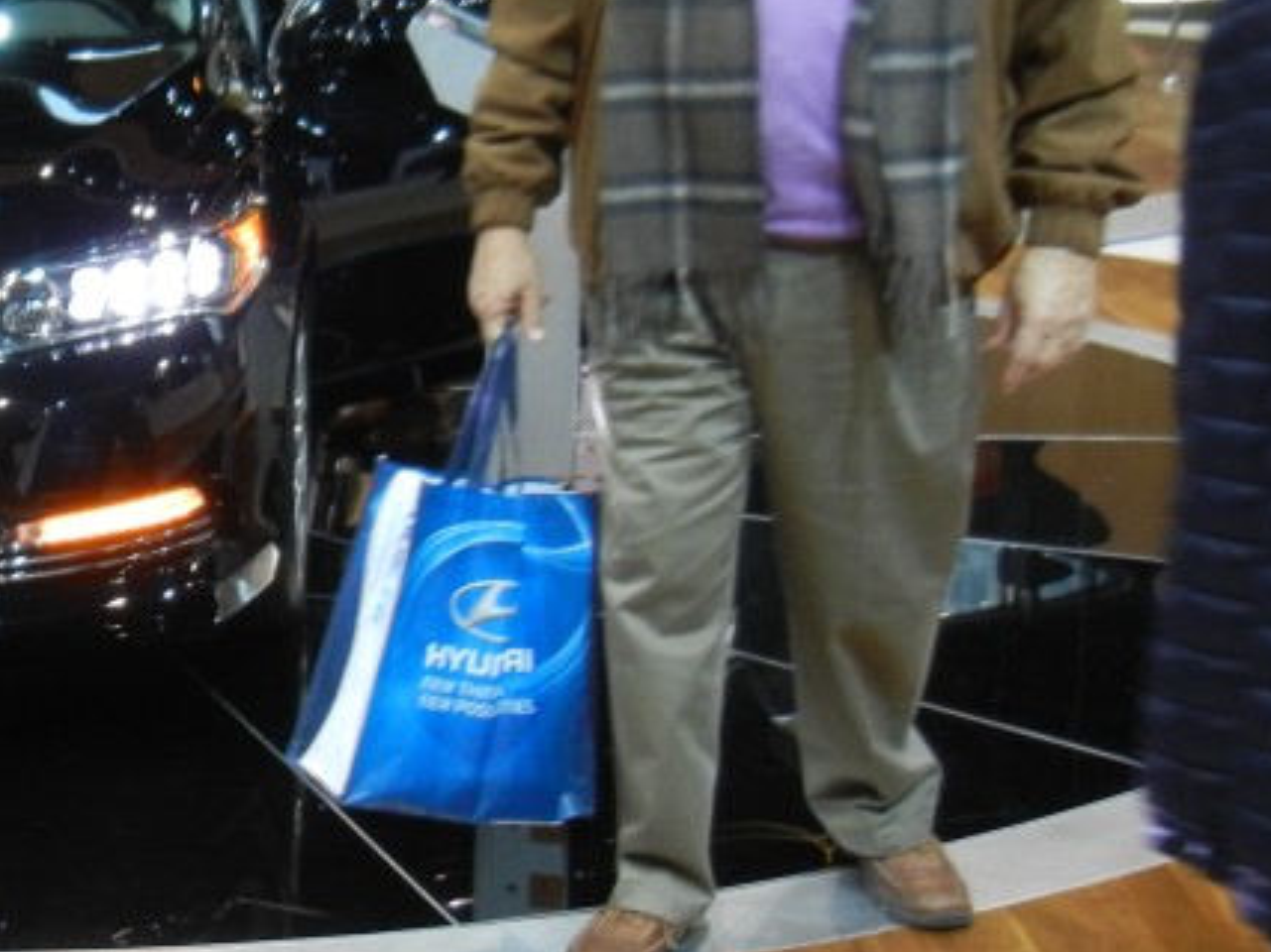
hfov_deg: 24.7
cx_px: -217
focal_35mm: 72
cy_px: 363
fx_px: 2643
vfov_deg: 20.4
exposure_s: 1/57.7
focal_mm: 5.4
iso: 301
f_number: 3.5
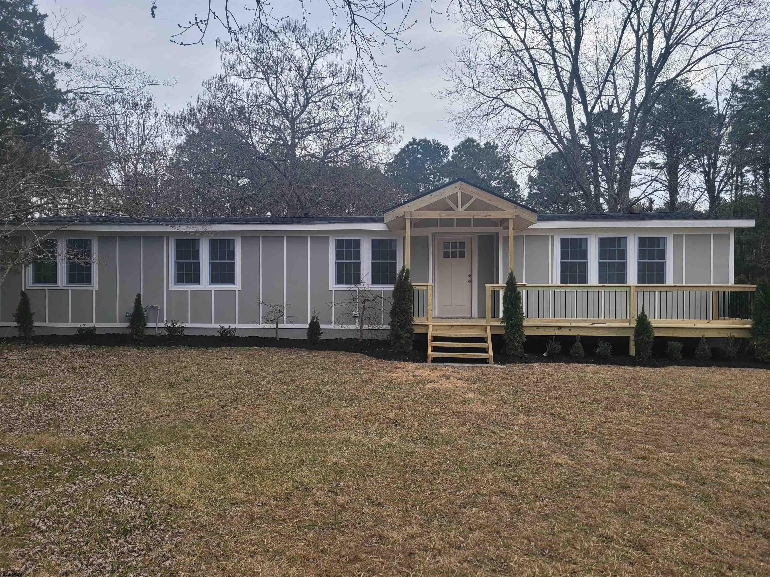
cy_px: 288
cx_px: 385
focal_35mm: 26
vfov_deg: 53.1
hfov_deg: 67.3
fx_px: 578
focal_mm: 5.4
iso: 40
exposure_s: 1/970
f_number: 1.8
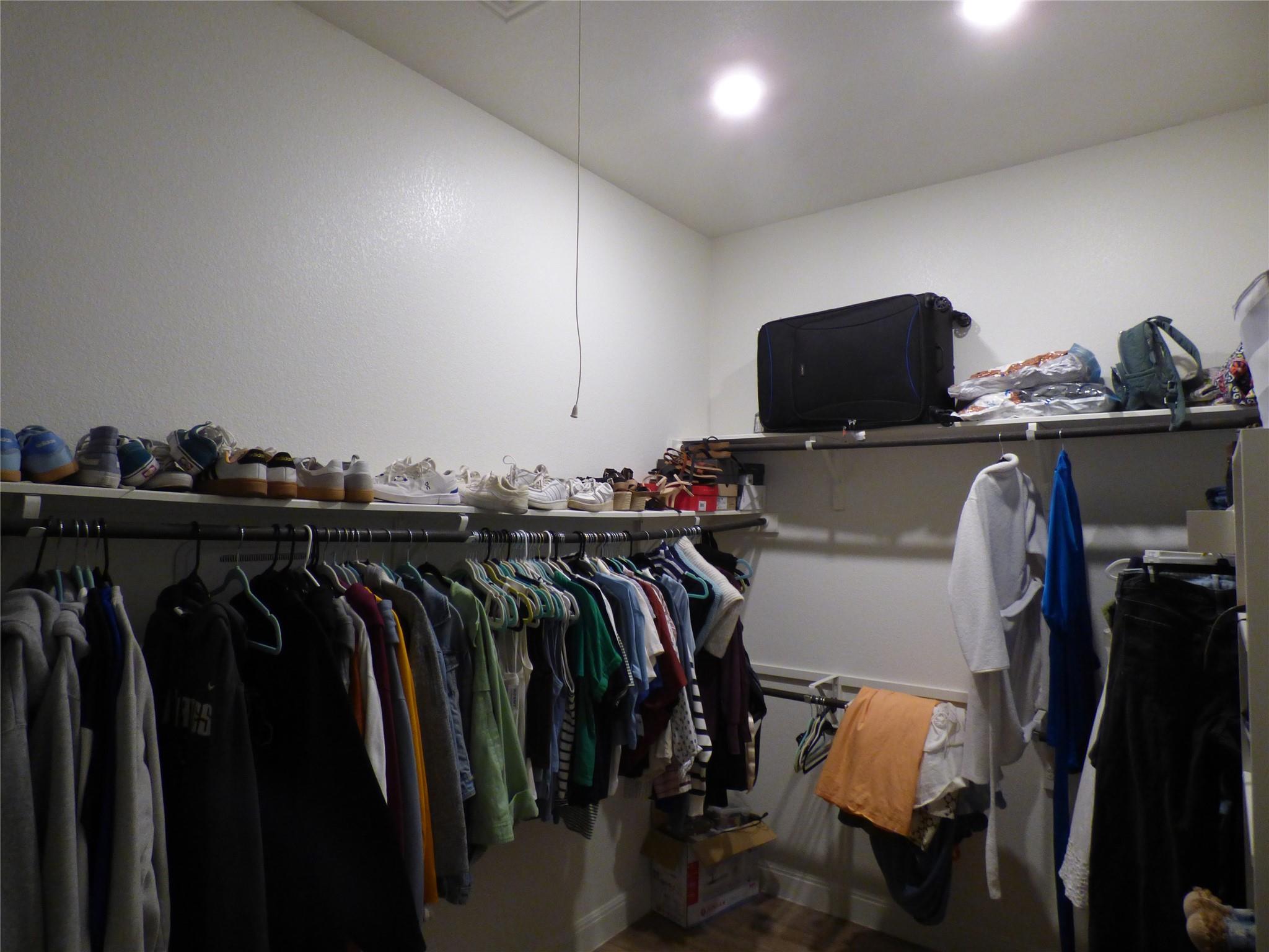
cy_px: 476
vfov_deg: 66.0
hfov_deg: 81.7
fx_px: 733
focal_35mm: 20
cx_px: 634
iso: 400
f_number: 2.8
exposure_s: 1/40
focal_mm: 3.58
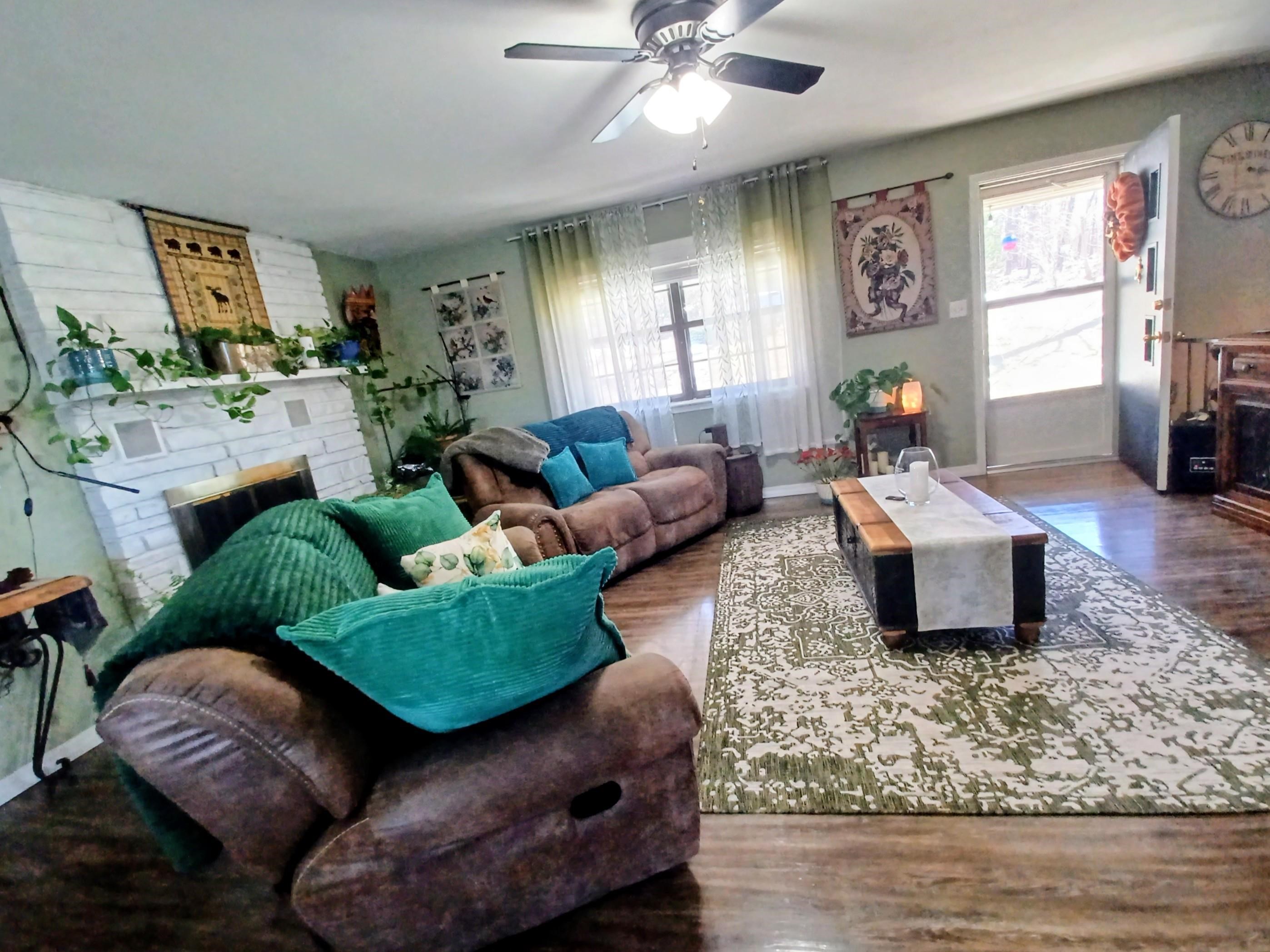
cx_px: 635
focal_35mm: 13
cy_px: 476
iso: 125
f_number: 2.2
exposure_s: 1/40
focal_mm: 1.42
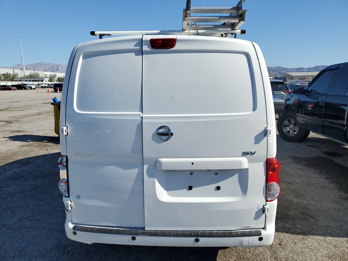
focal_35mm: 26
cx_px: 174
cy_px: 130
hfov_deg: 67.3
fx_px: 261
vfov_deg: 53.1
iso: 50
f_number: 1.5
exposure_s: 1/5000
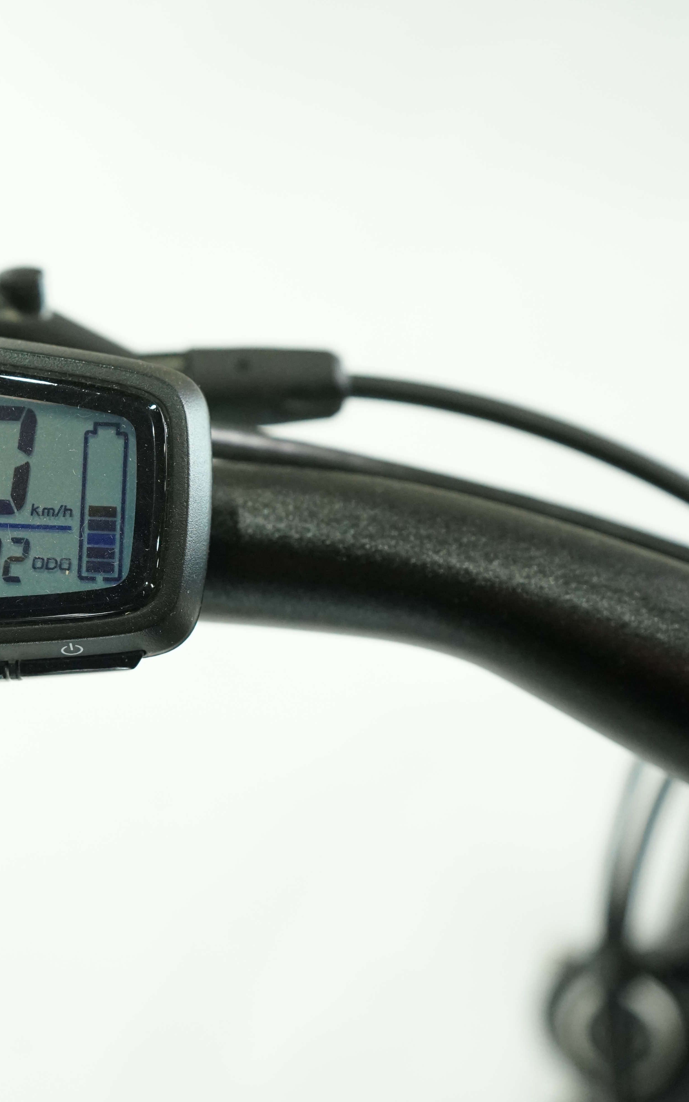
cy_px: 546
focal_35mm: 54
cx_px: -17
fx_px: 1622
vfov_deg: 37.5
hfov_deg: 22.9
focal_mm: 35
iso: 2500
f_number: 5
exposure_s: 1/200
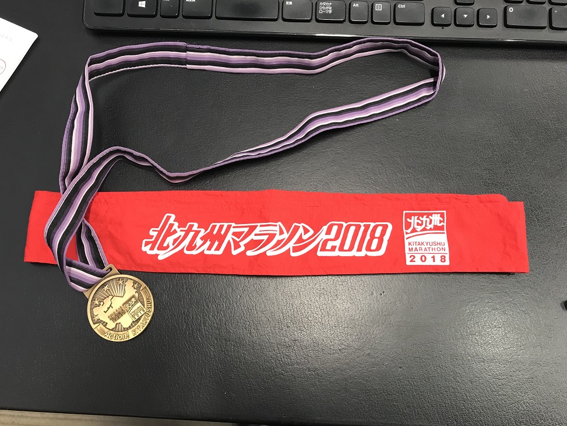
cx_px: 276
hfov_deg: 61.6
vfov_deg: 48.2
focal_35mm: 29
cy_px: 218
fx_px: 475
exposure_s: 1/25
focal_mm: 3.99
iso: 40
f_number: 1.8
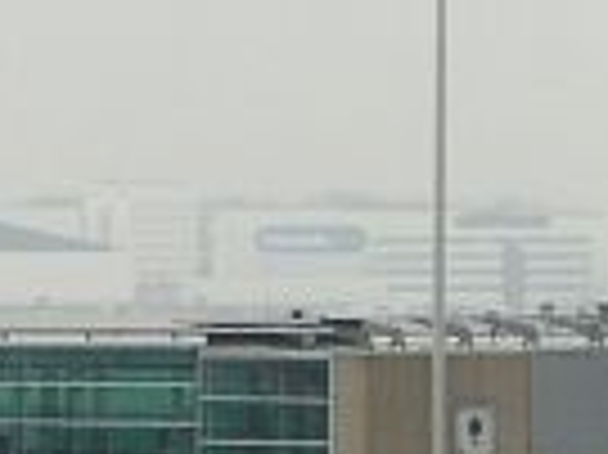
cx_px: -1630
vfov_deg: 2.6
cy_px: 1079
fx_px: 10003
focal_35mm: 570
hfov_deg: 3.4
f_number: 5
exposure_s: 1/80
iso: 100
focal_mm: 13.3
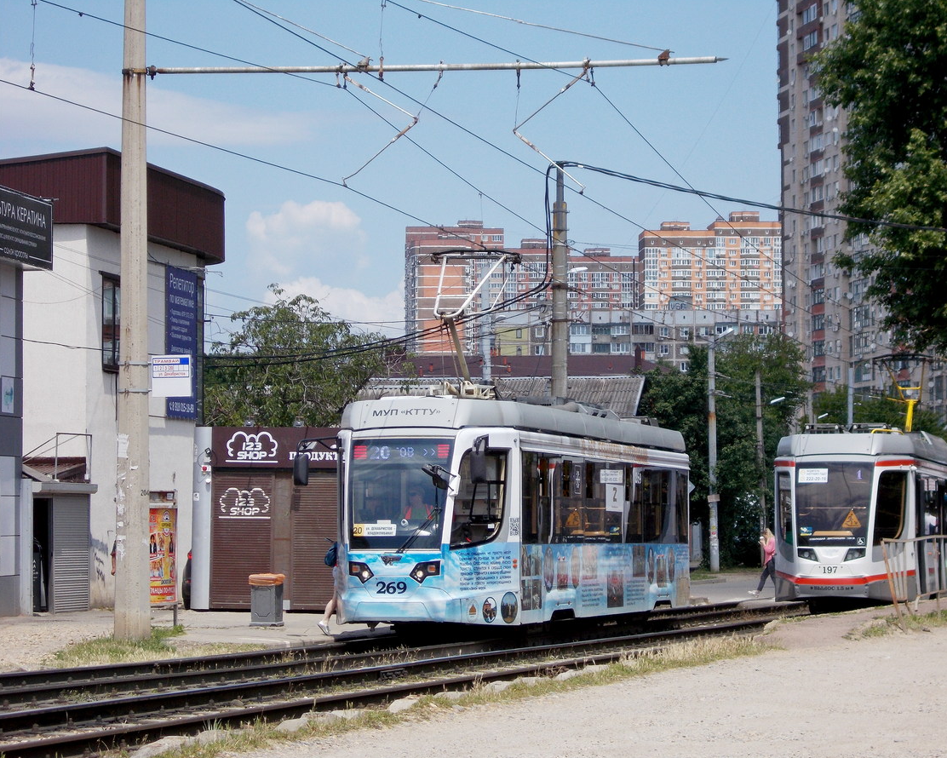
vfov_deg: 13.0
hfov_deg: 16.2
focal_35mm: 119
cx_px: 508
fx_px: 3336
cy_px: 381
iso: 80
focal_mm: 20.1
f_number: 6
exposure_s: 1/400
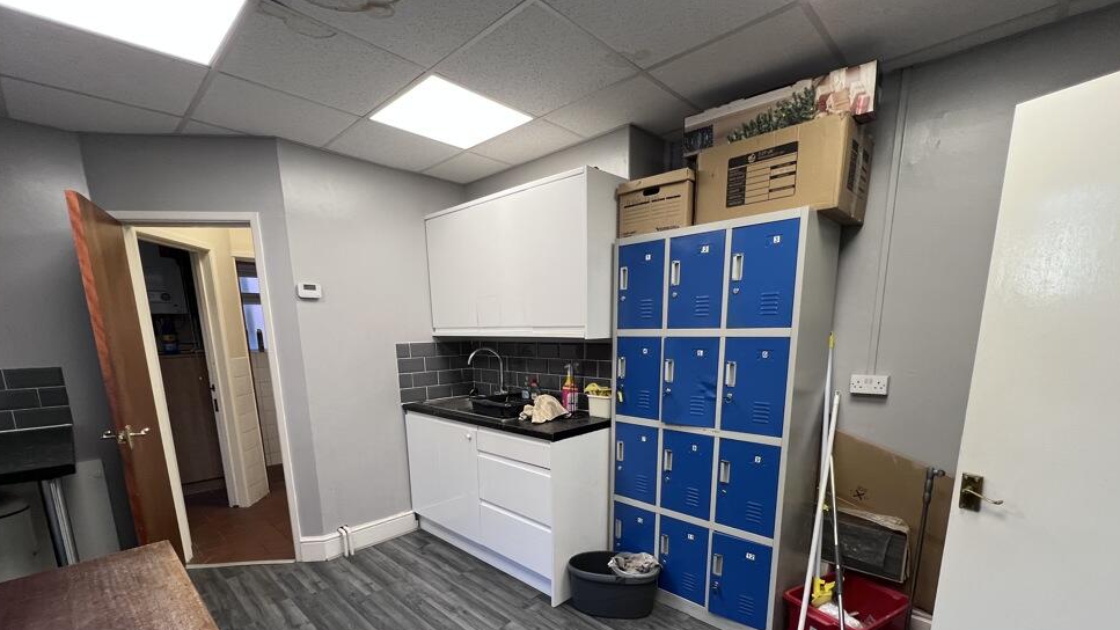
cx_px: 561
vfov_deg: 68.4
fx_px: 445
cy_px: 424
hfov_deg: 103.0
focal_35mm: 15
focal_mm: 1.57
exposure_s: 1/100
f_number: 1.8
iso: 160
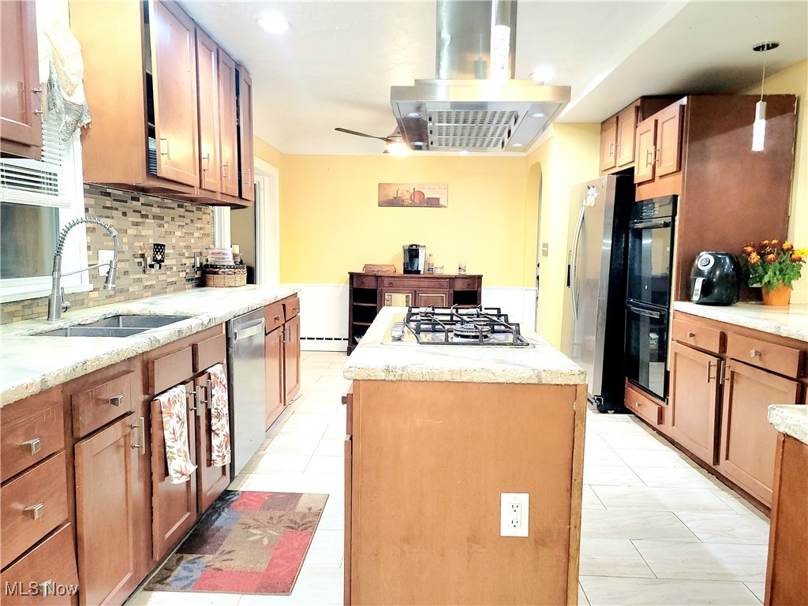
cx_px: 404
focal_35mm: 26
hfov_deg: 67.3
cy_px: 303
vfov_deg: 53.1
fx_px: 607
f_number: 1.8
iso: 100
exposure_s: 1/24
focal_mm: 5.4
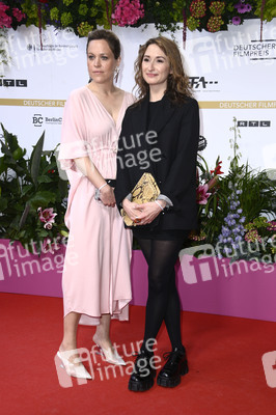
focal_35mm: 58
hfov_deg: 23.3
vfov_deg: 34.5
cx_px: 138
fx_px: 668
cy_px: 208
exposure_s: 1/250
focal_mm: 58
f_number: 5.6
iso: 500
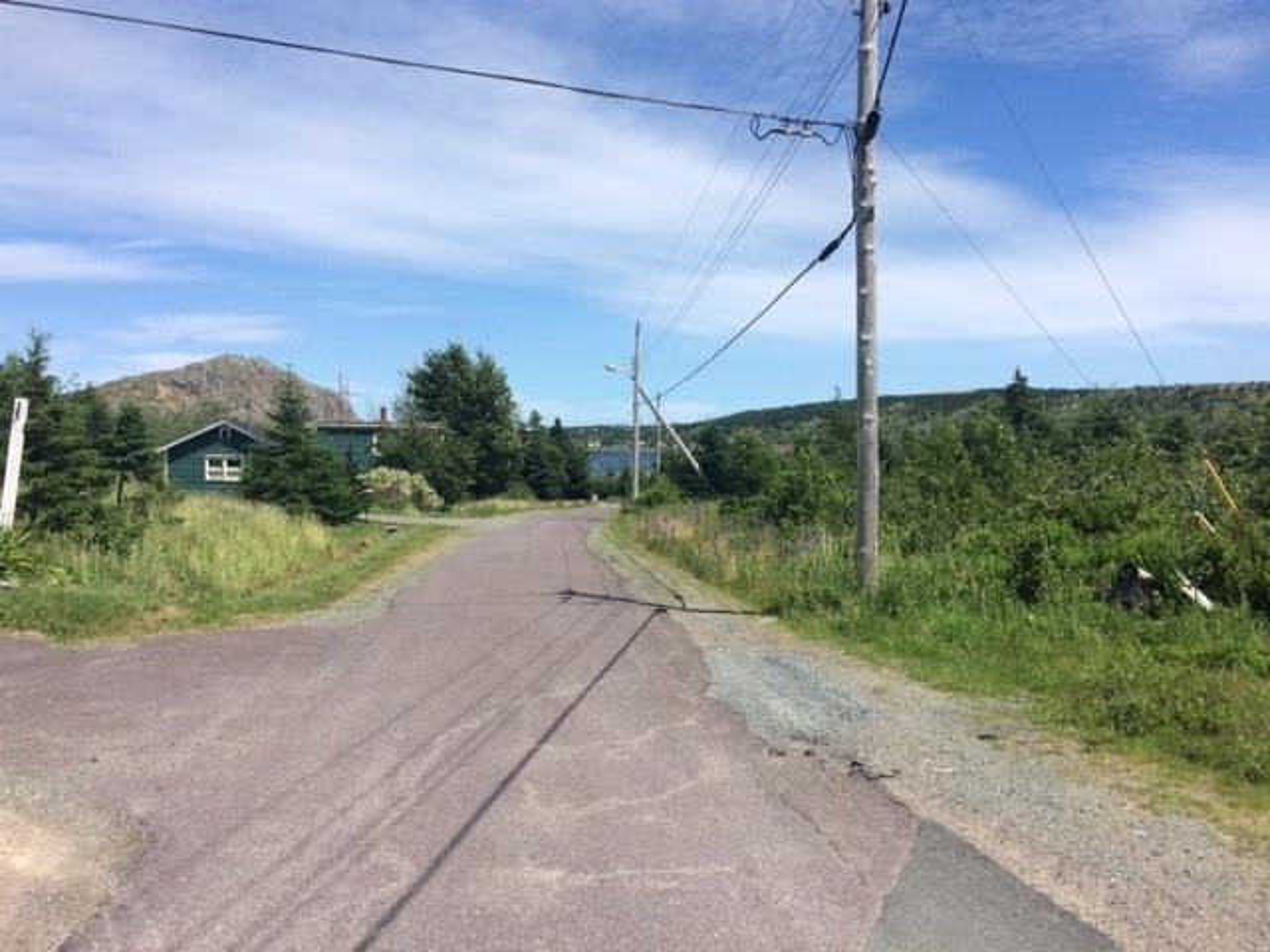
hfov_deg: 61.7
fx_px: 1064
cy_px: 476
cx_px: 635
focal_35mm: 29
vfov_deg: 48.2
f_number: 2.2
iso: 32
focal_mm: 4.15
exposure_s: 1/2740
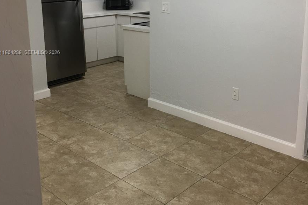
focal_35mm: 41
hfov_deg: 47.4
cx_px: 152
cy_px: 53
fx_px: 351
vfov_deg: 32.1
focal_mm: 4.15
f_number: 2.2
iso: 32
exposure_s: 1/15
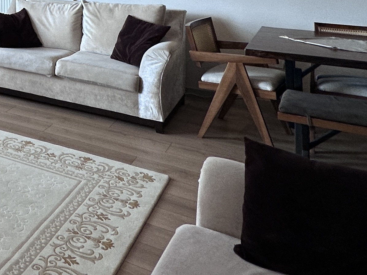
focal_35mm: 47
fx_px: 498
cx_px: -116
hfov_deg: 31.0
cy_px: -73
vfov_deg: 26.6
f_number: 2.2
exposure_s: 1/100
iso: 100
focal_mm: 2.22
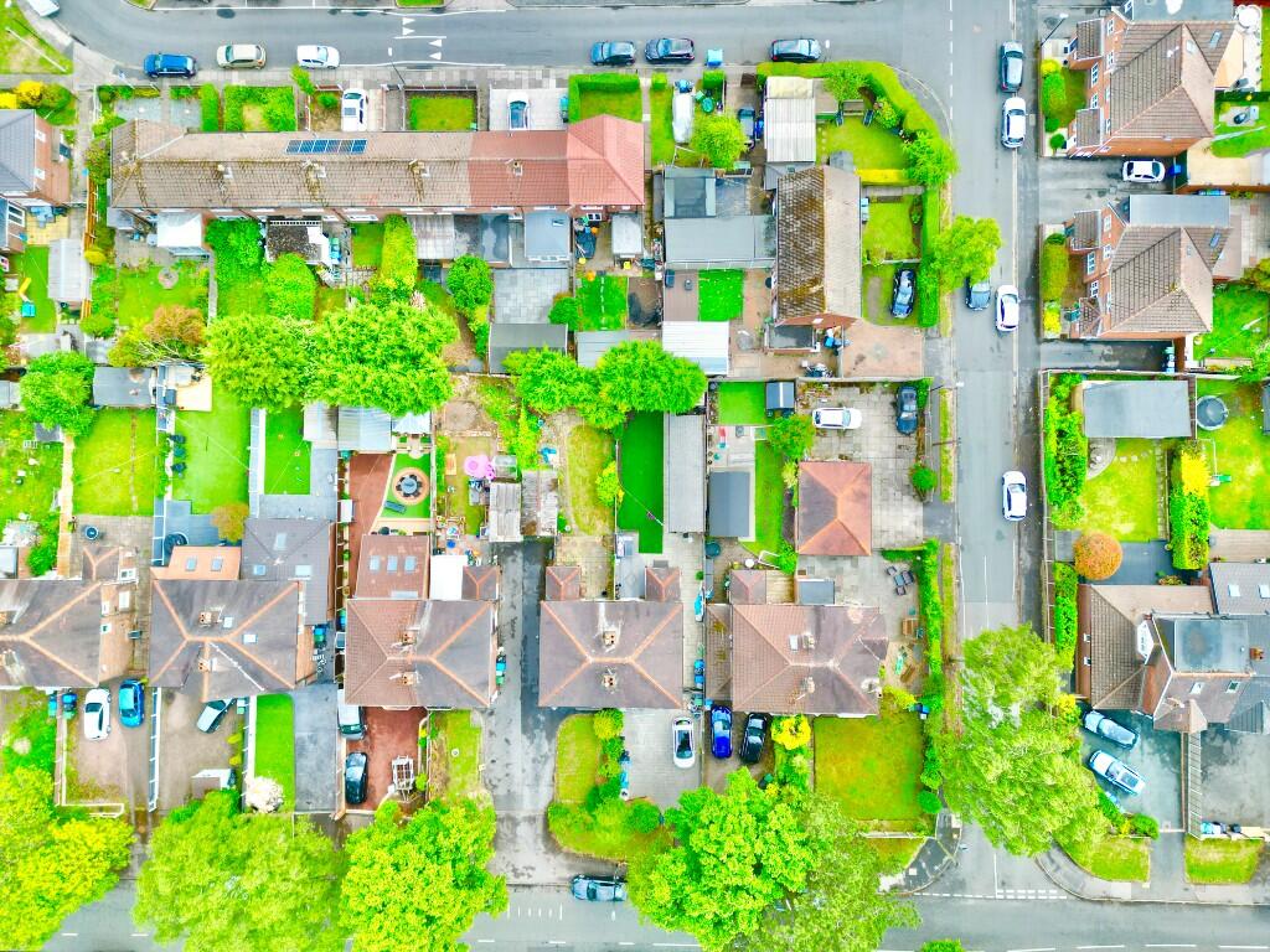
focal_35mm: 24
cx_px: 635
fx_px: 881
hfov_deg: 71.6
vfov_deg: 56.8
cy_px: 476
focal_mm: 6.72
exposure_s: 1/725
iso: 110
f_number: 1.7
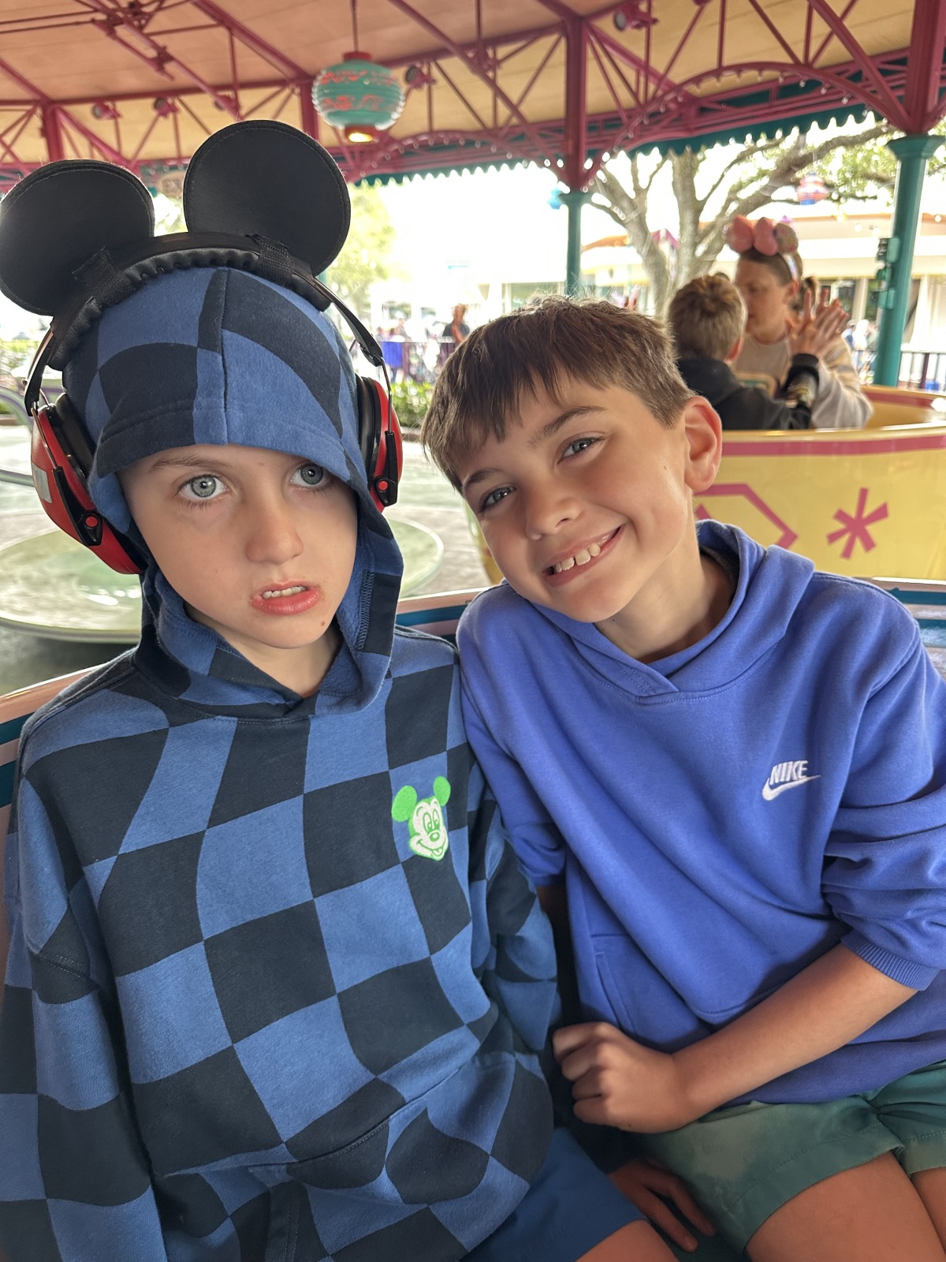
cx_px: 473
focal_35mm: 24
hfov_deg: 56.8
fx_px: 875
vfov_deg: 71.6
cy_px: 631
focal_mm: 6.86
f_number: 1.78
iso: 200
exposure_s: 1/121
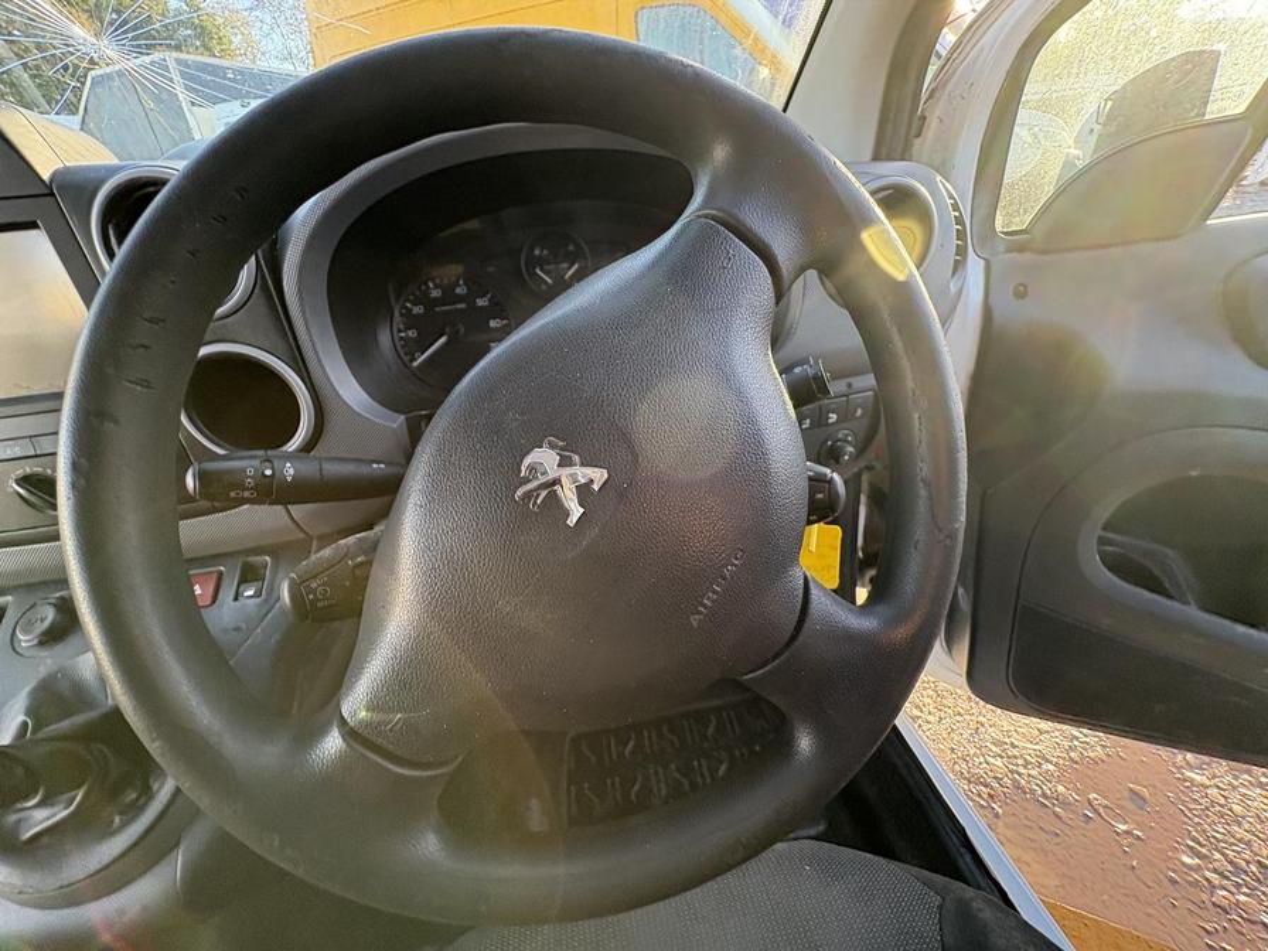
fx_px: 513
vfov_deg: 85.7
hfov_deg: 102.1
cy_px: 476
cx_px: 634
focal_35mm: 14
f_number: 2.2
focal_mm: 2.22
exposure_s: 1/99
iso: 160
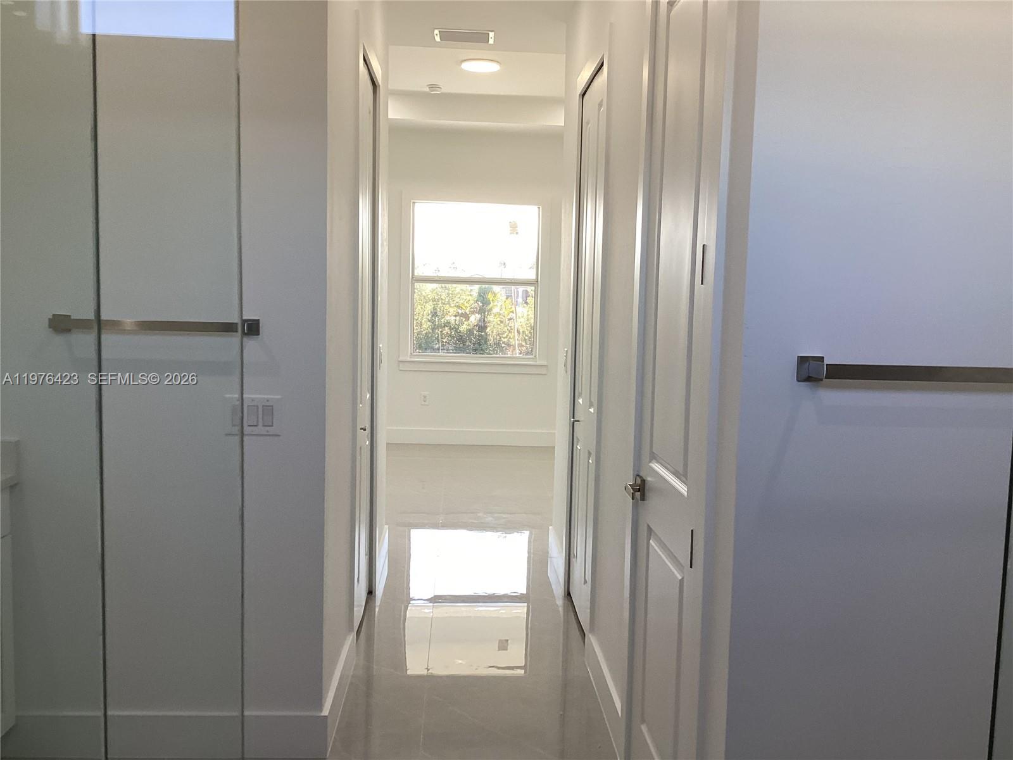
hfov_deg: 58.4
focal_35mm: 31
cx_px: 506
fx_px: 907
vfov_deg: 45.4
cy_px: 380
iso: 80
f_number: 2.4
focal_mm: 3.3
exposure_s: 1/120
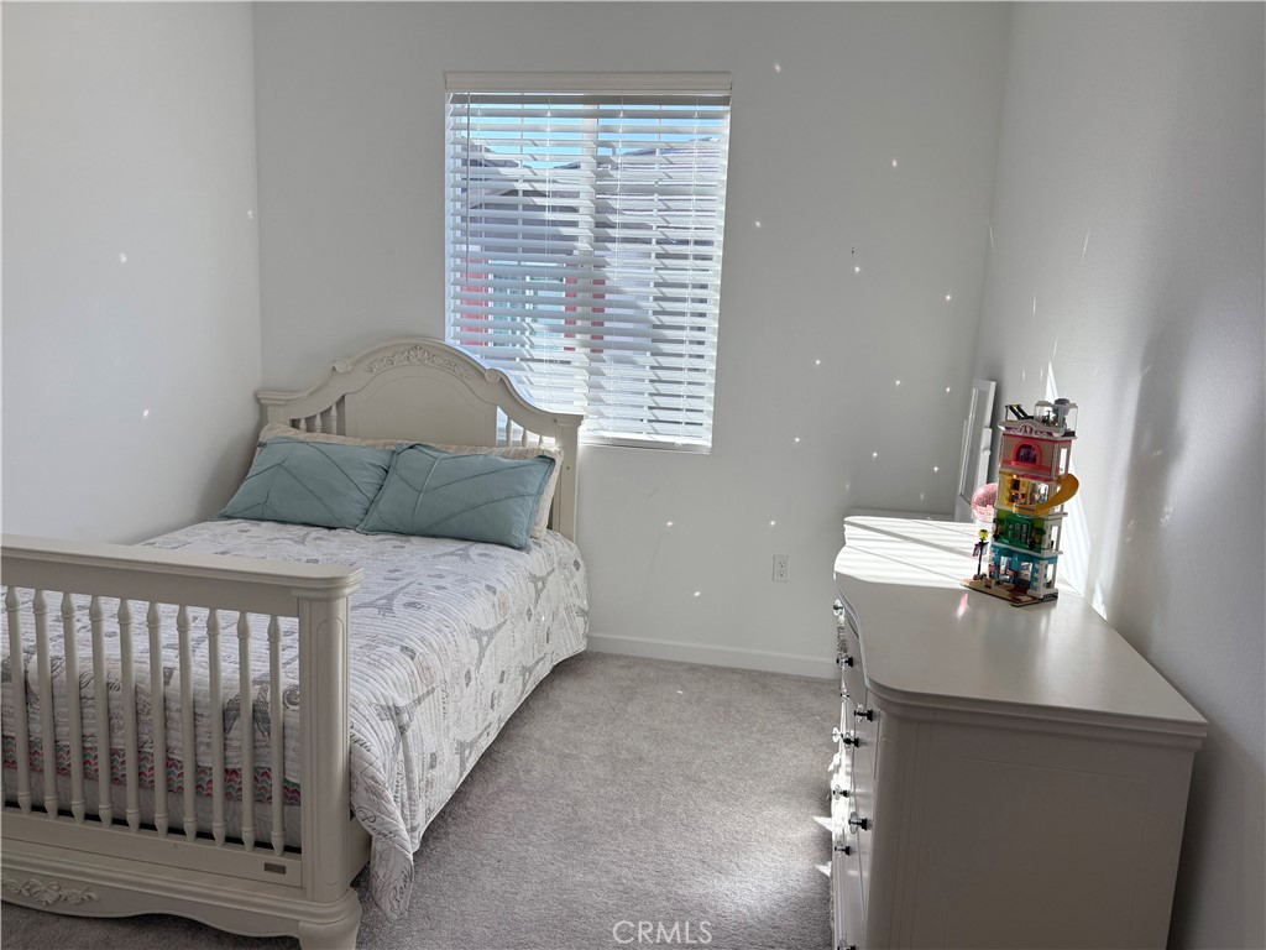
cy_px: 475
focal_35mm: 24
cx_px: 633
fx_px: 878
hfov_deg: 71.6
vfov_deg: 56.8
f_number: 1.78
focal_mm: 6.76
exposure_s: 1/563
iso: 100
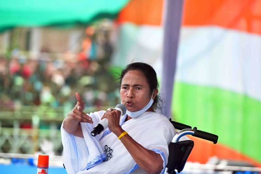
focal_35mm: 200
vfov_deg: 6.9
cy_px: 87
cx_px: 130
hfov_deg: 10.3
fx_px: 1450
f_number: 4.5
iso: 1000
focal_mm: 200
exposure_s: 1/1000
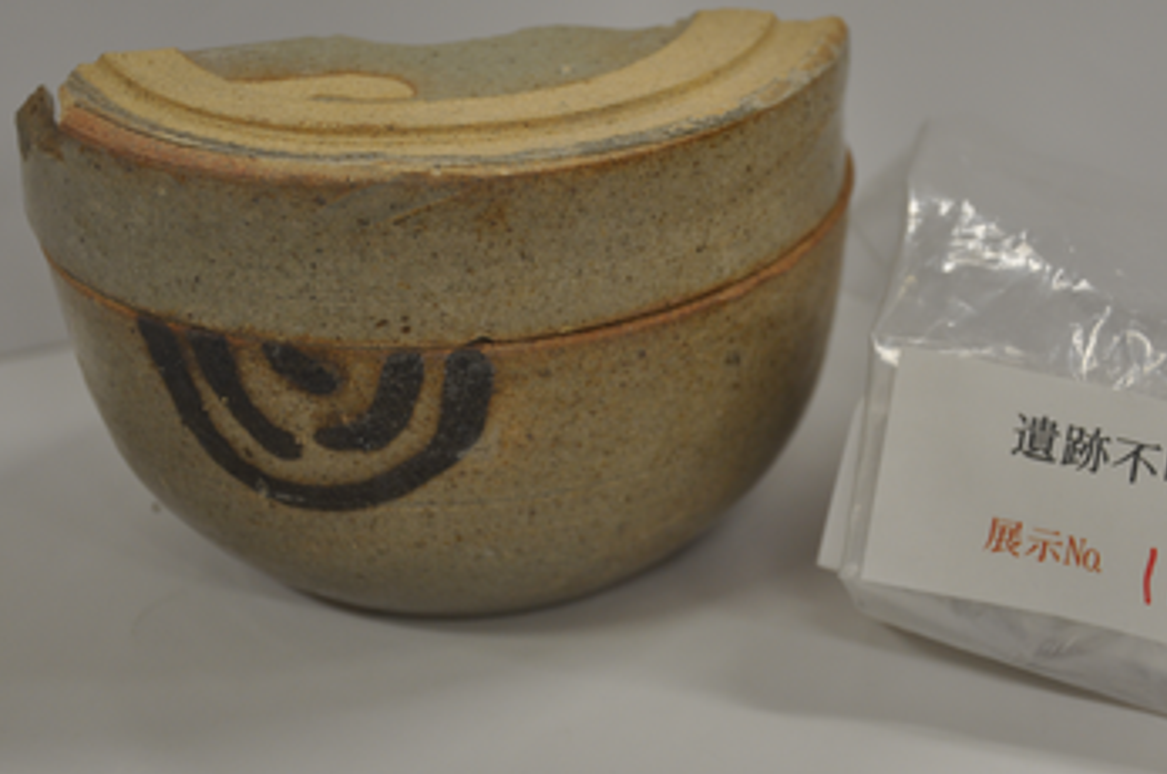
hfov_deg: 24.8
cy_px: 289
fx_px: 2653
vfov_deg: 16.6
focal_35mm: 82
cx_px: 642
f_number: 4.8
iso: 400
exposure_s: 1/80
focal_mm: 42
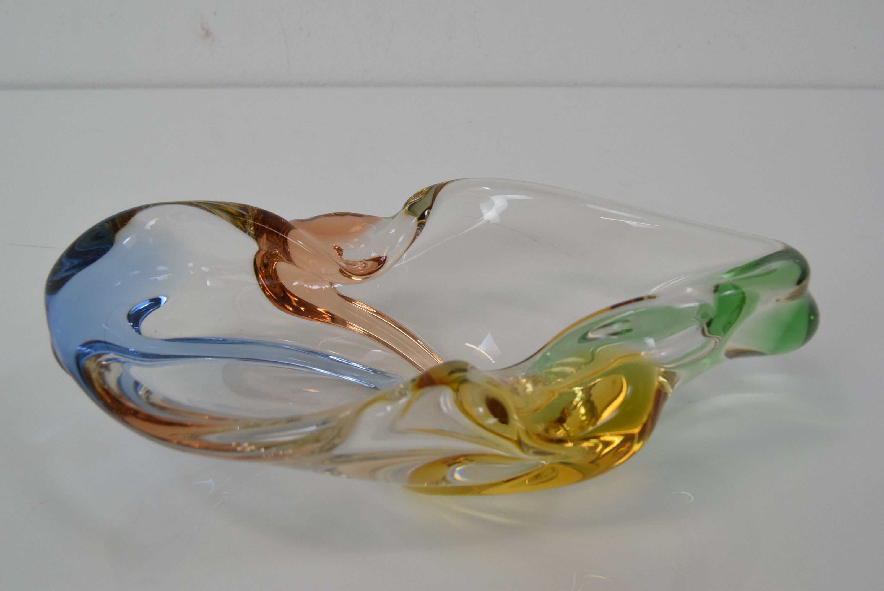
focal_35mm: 39
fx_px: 958
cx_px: 442
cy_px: 296
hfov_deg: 49.5
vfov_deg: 34.3
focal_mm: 26
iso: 1600
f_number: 9
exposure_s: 1/320
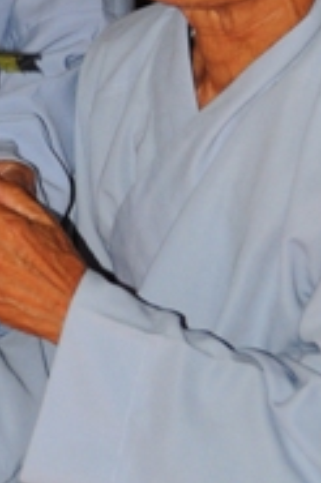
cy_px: 63
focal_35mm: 161
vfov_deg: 12.7
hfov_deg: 8.5
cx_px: -25
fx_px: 2154
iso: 640
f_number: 4
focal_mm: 31
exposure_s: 1/60
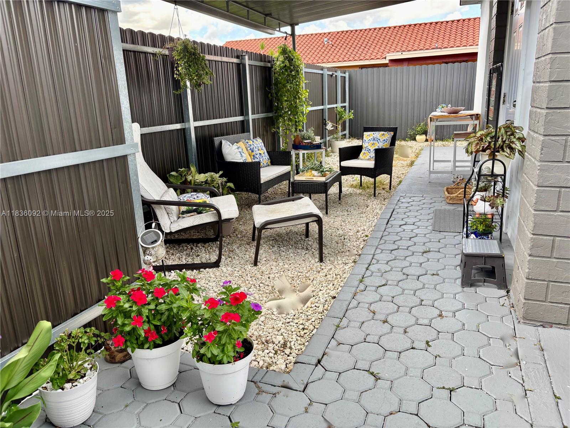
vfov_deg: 53.1
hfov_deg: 67.3
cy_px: 214
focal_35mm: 26
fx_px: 428
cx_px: 285
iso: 40
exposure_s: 1/200
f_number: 1.6
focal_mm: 5.96
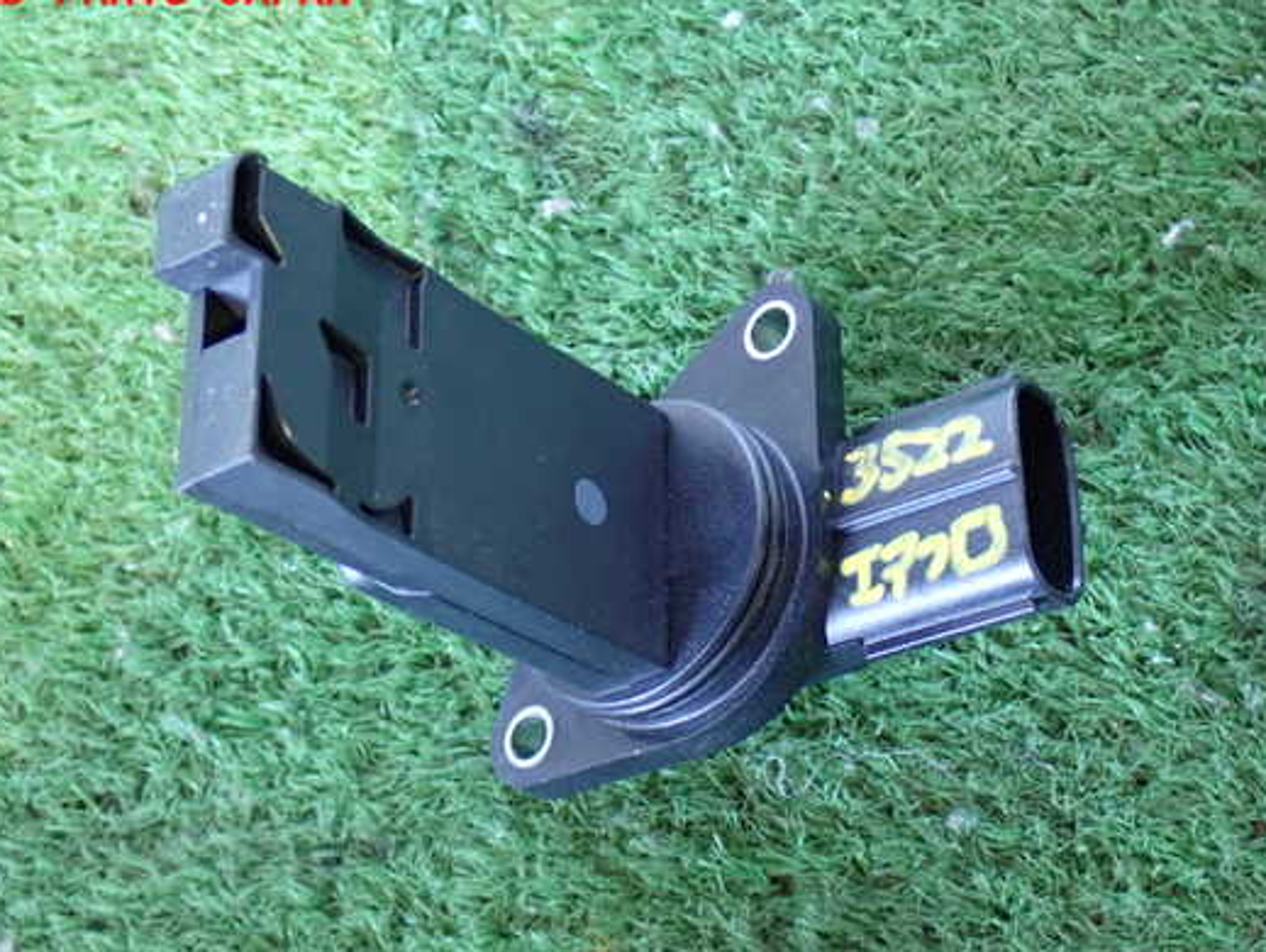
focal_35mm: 67
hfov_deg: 28.9
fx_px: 2452
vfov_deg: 22.0
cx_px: 639
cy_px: 508
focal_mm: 10.35
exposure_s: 1/15
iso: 800
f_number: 3.5
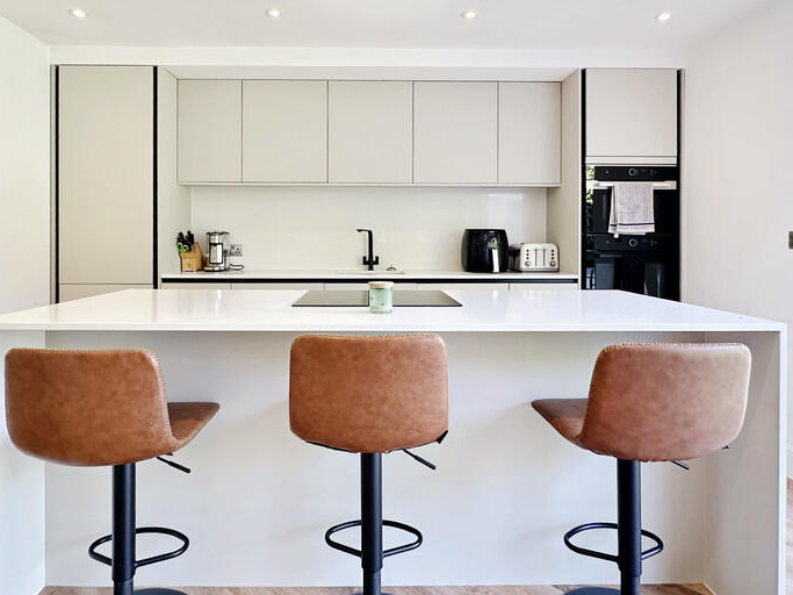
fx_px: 481
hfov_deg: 78.9
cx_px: 375
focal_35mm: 21
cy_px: 271
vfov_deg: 63.3
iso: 160
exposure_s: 1/84
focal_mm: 2.22
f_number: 2.2
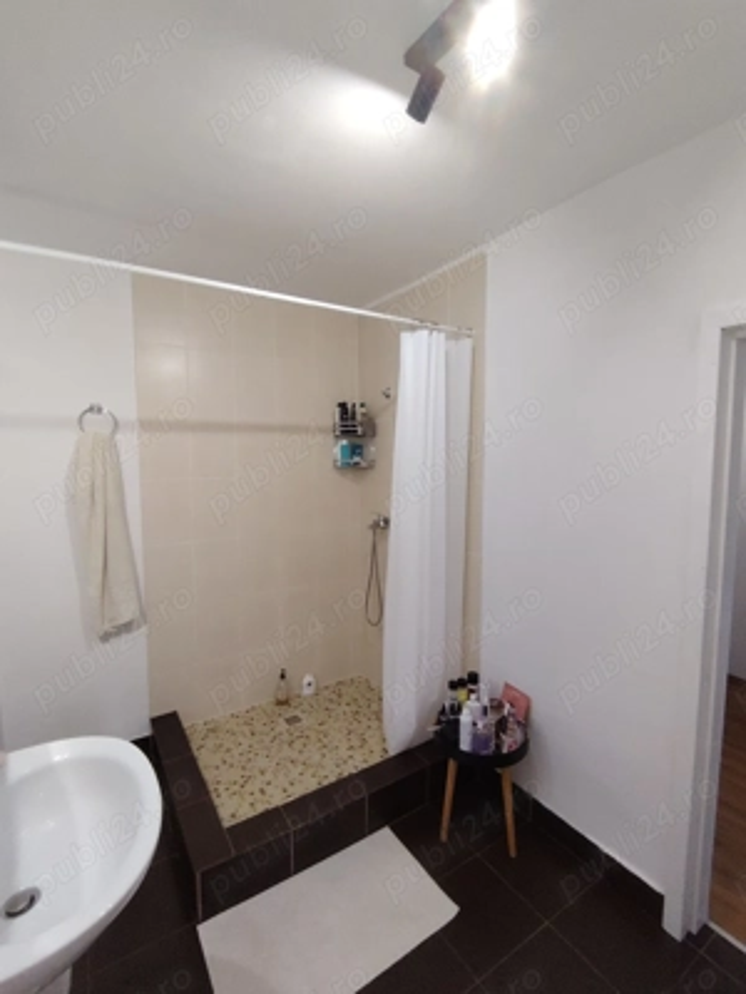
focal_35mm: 17
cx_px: 373
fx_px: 488
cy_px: 497
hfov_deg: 74.7
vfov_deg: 91.0
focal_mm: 1.42
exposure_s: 1/50
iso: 259
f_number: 2.2
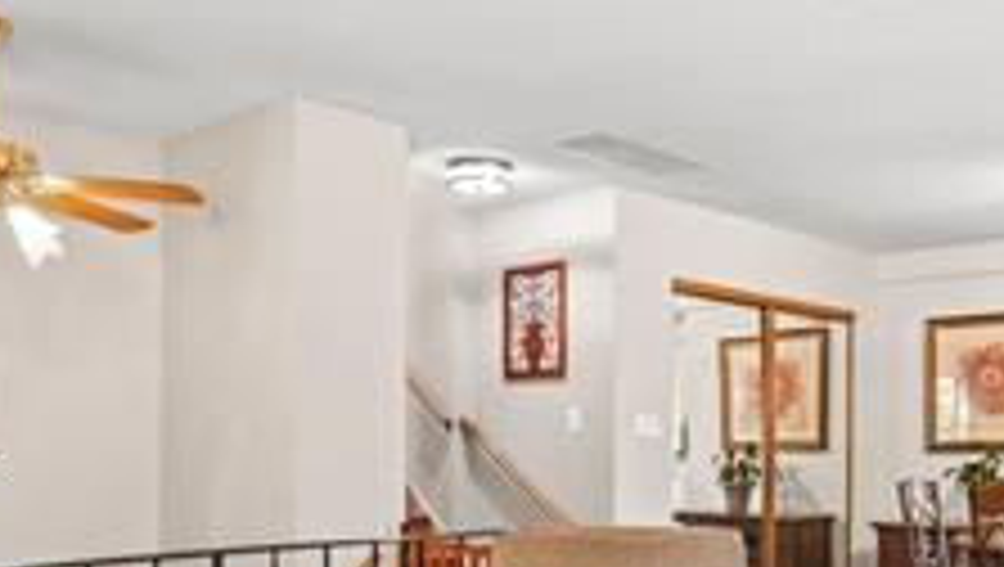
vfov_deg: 28.0
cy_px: 436
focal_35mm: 42
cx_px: 662
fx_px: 1119
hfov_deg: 47.6
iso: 12800
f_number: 10
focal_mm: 14
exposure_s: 1/30
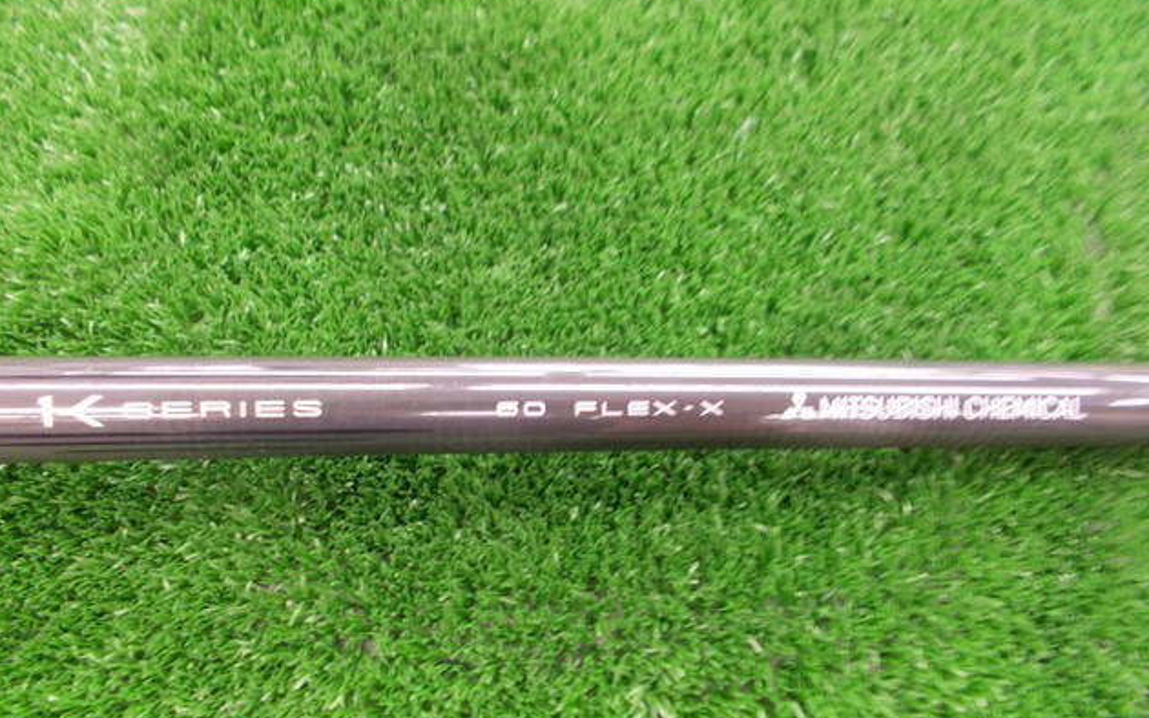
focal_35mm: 28
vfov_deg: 44.5
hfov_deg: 66.5
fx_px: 877
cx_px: 580
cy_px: 381
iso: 200
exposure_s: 1/8
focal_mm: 4.6
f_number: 3.2
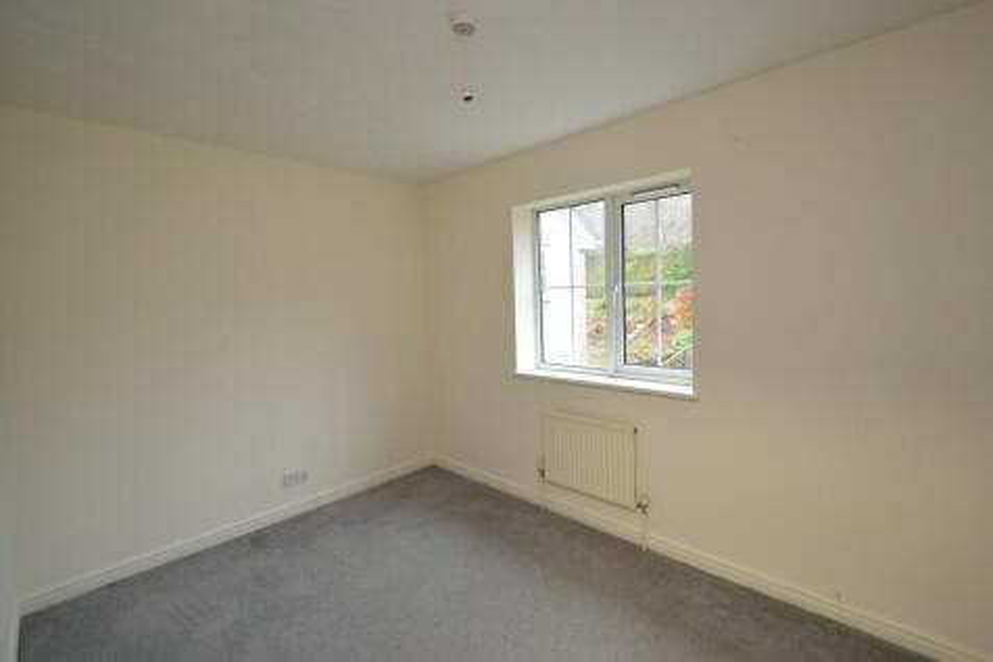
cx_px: 496
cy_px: 331
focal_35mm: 15
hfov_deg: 100.4
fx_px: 414
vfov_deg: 77.3
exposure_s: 1/60
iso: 1250
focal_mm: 10
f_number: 3.5
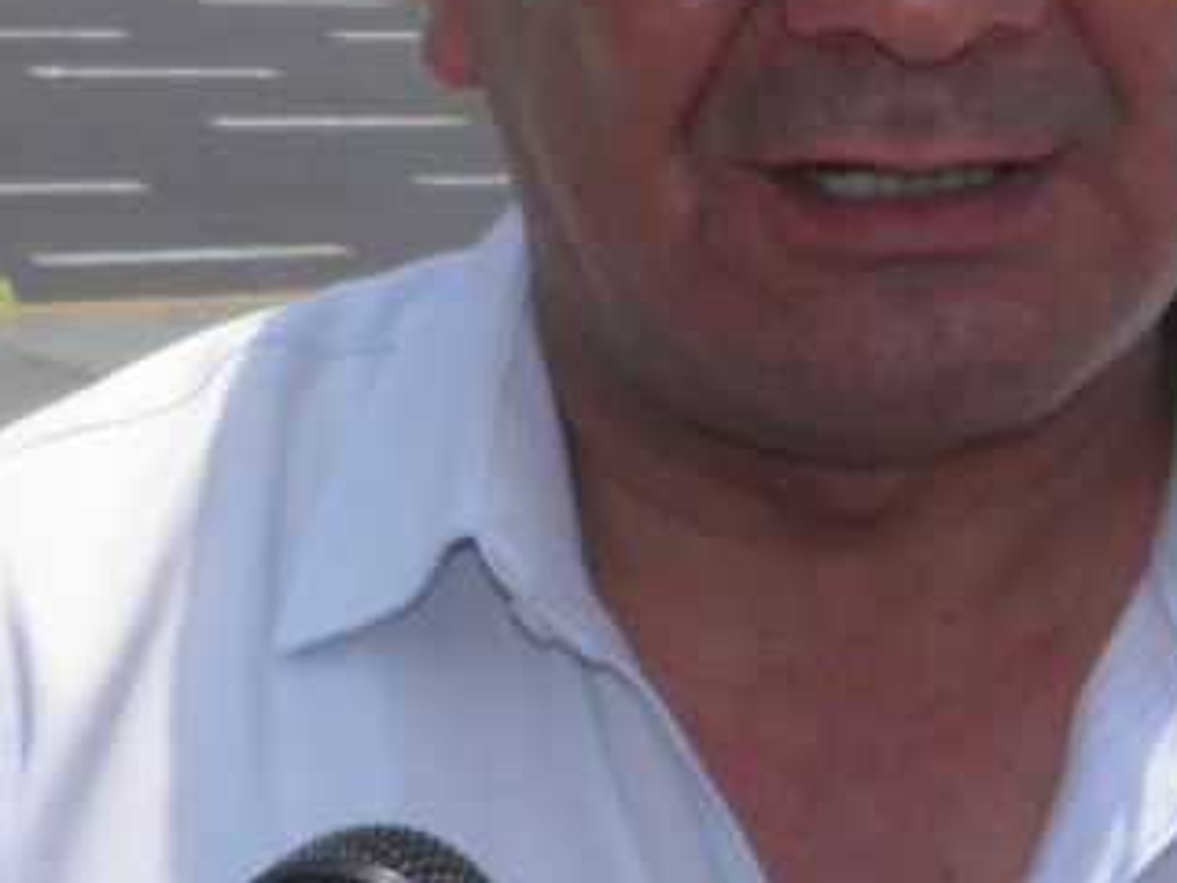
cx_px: 875
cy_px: 125
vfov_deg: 12.3
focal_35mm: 120
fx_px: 4080
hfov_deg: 16.3
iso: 50
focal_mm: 5.5
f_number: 8.4
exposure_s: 1/200
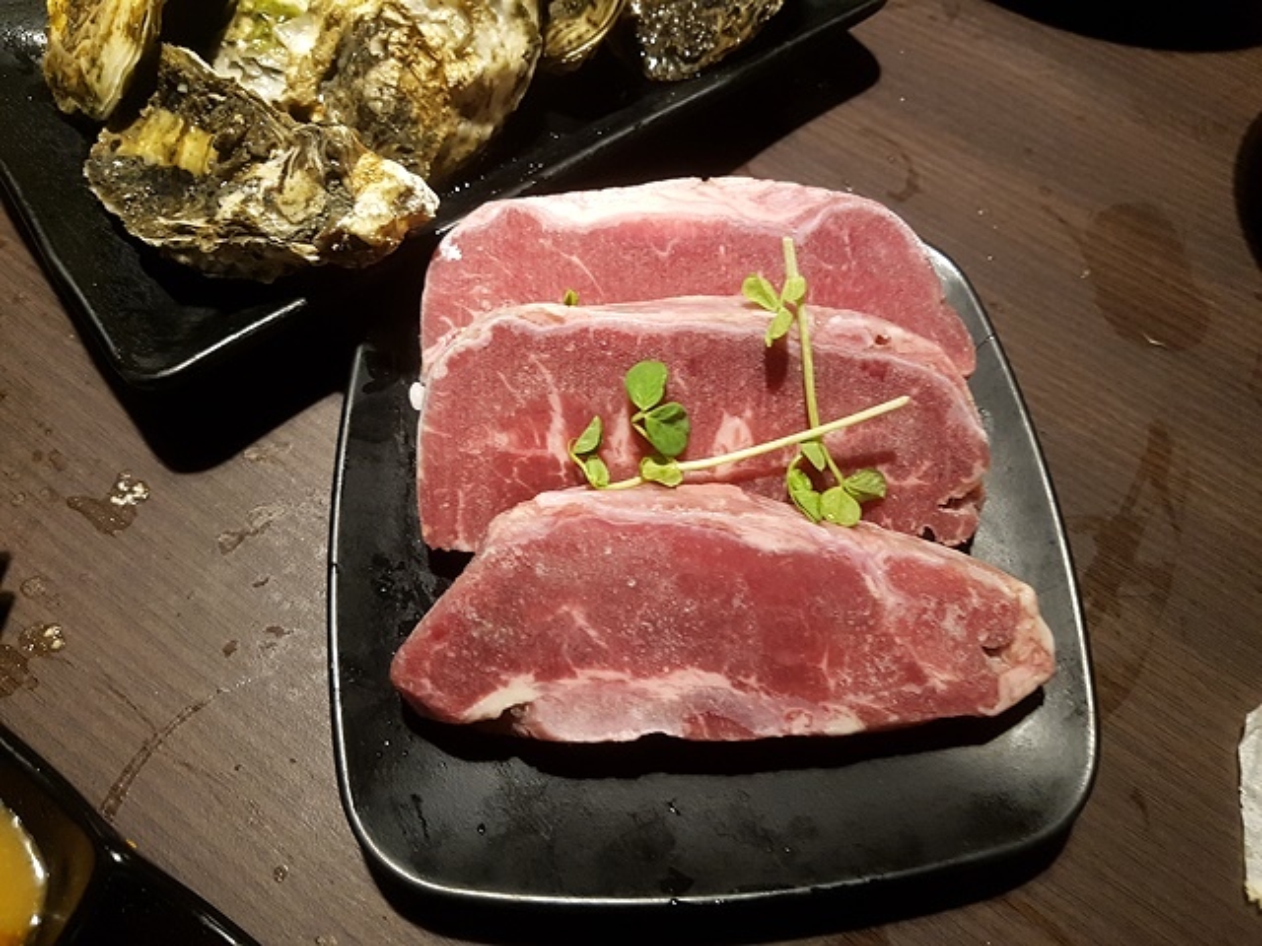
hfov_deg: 67.3
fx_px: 948
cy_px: 473
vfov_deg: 53.1
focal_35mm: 26
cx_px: 631
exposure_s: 1/13
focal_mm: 4.2
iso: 200
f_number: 1.7
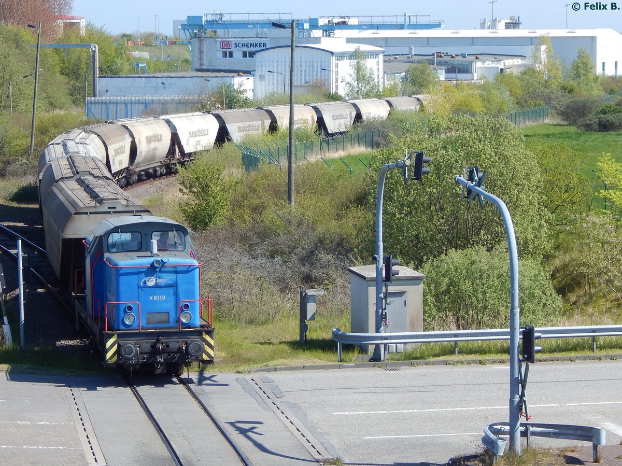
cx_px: 311
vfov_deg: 14.2
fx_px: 1868
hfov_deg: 18.9
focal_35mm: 104
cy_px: 233
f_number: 4.5
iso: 125
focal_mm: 18.7
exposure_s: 1/640
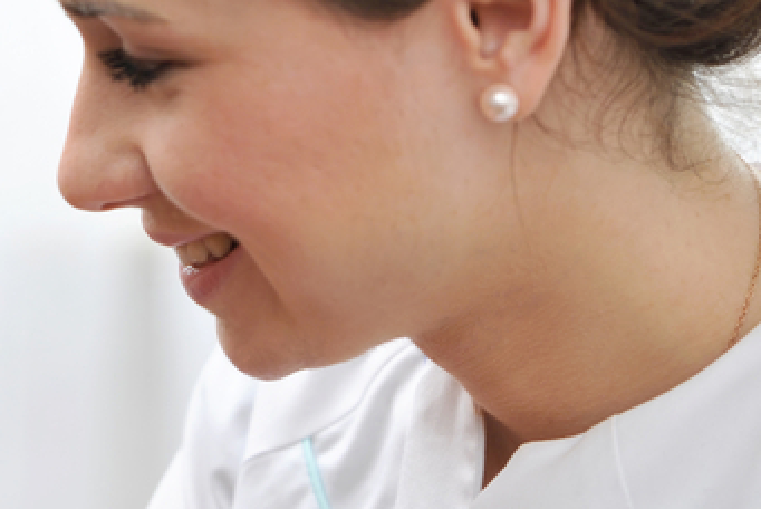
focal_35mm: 410
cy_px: 506
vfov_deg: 3.4
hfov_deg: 5.0
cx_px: -156
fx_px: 8674
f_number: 3.5
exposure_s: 1/200
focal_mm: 140
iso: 160
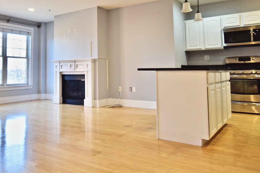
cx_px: 96
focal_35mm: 31
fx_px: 224
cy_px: 52
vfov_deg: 41.5
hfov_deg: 59.5
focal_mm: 10
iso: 400
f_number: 4.5
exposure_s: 1/80
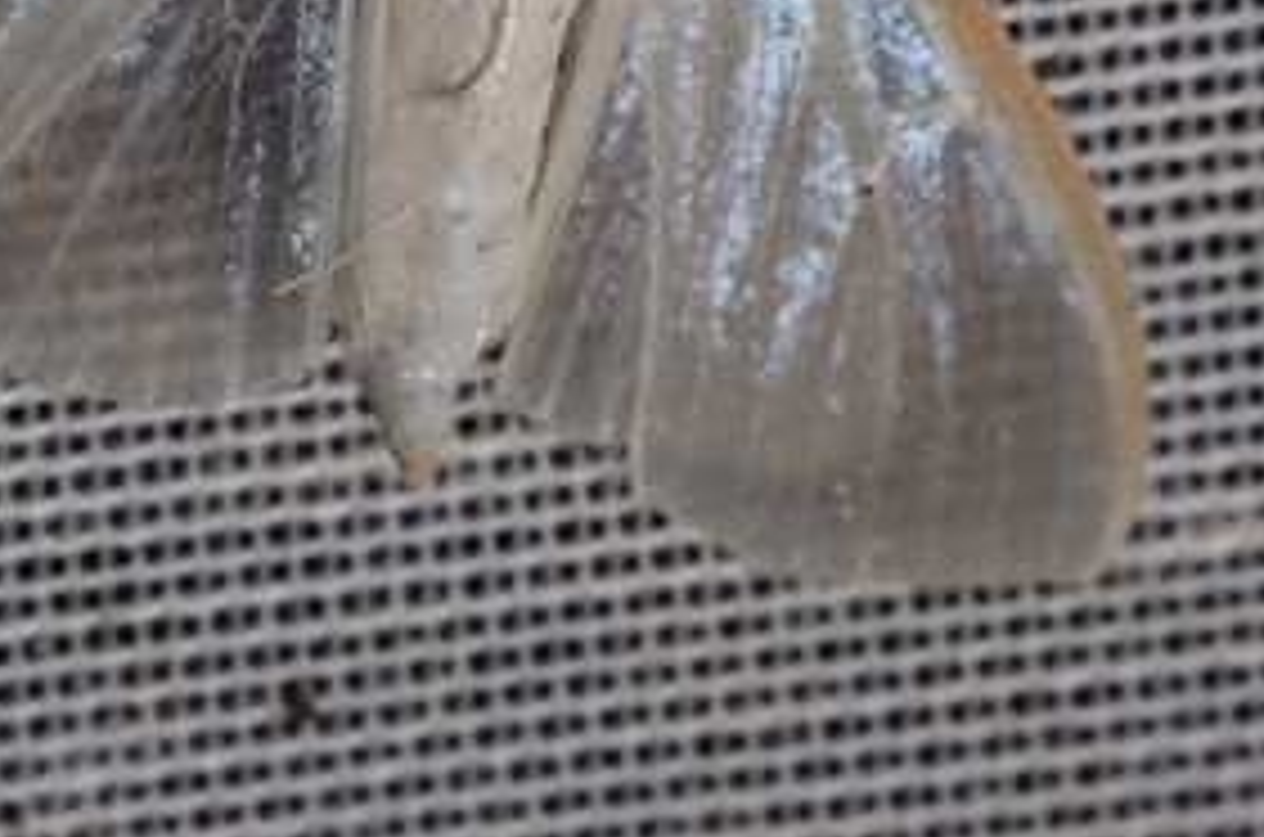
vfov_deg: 3.8
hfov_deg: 5.7
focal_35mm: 359
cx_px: 531
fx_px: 12591
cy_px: -171
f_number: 25
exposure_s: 1/60
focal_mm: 85
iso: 100
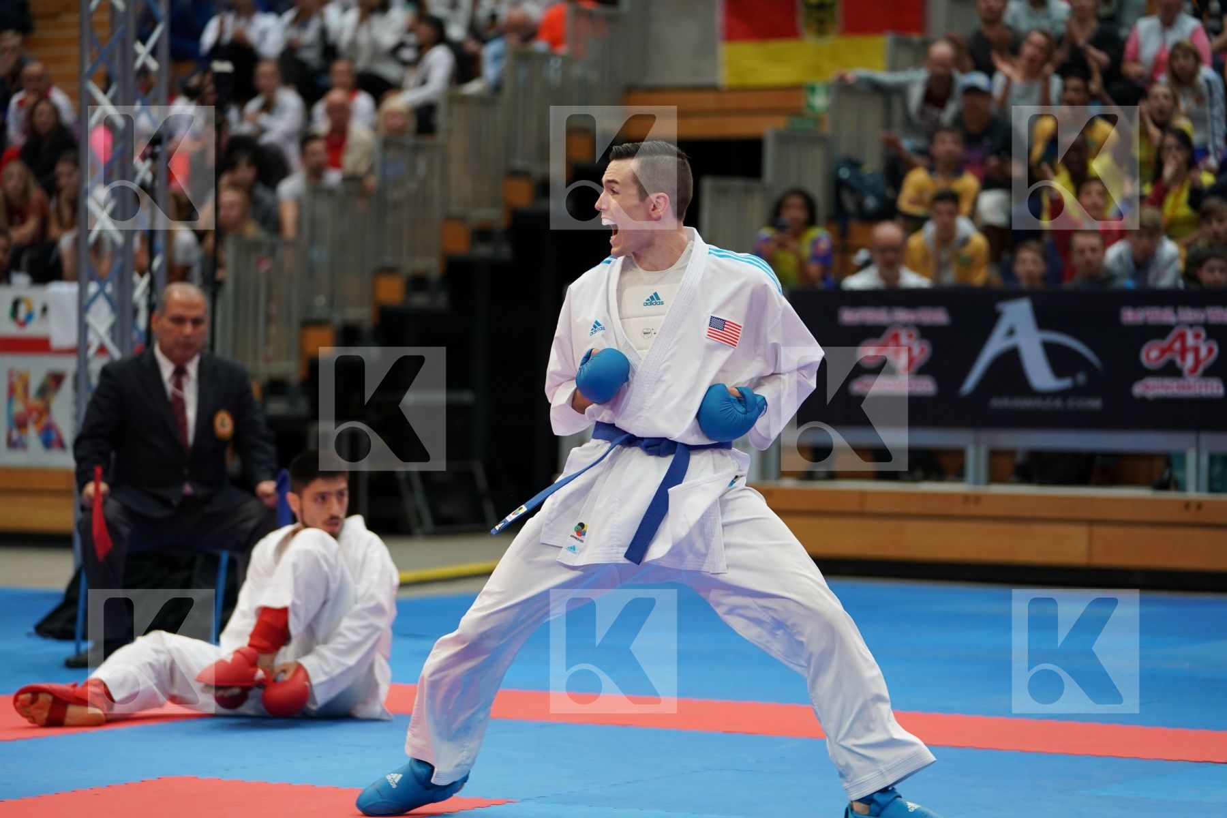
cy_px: 409
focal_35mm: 126
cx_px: 614
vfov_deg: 10.9
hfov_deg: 16.3
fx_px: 4294
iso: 1600
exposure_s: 1/1000
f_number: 2.8
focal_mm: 126
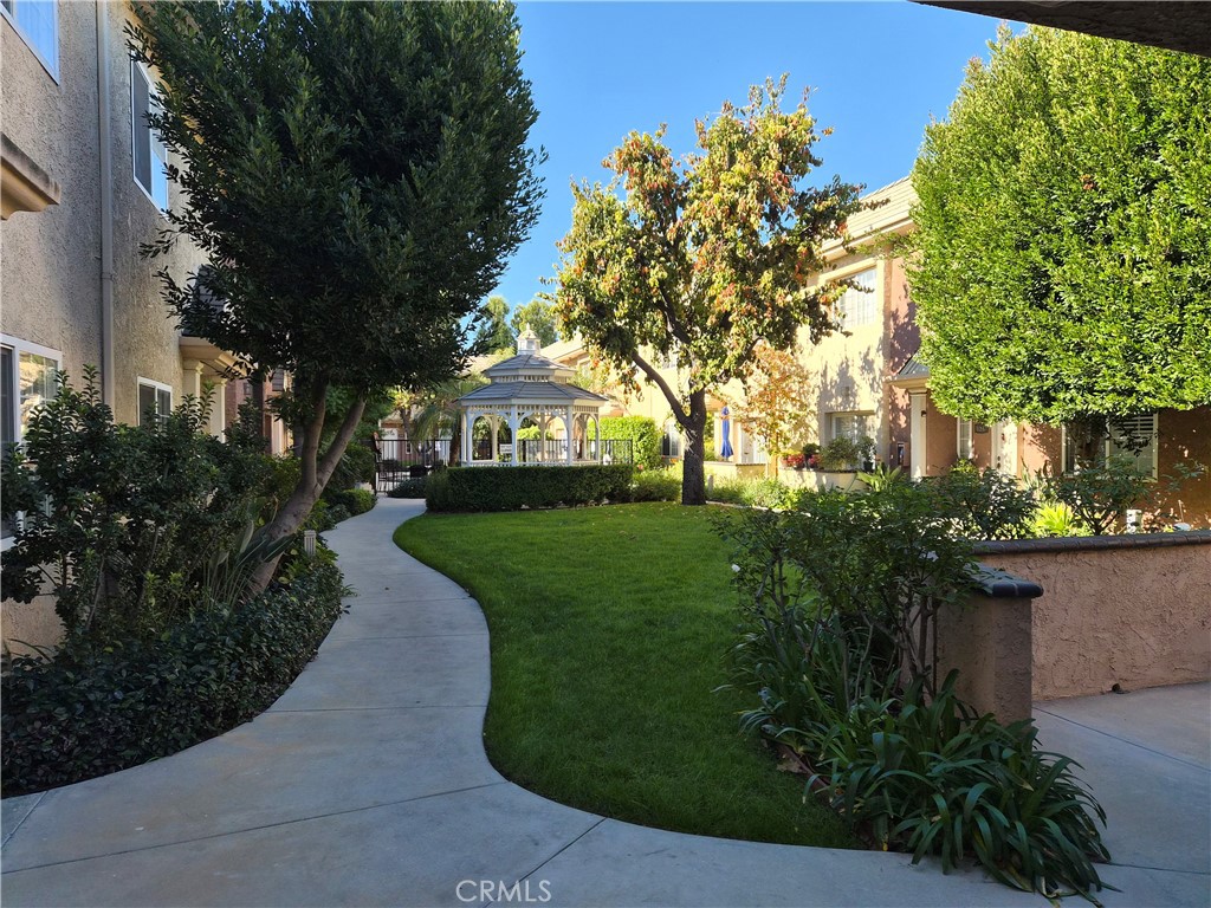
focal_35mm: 23
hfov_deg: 73.9
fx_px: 805
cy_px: 454
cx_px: 606
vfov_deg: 58.9
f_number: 1.8
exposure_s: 1/2072
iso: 80
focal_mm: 5.4
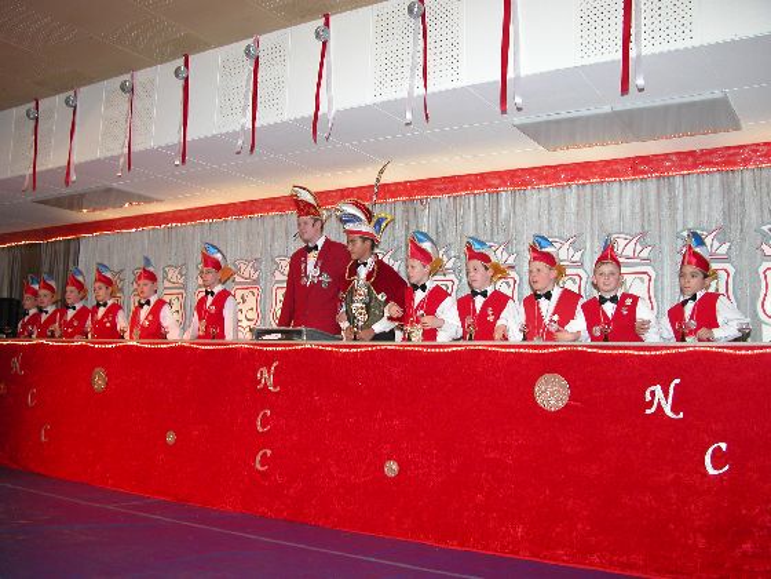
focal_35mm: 35
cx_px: 386
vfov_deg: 40.7
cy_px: 290
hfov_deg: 52.6
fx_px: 780
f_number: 2.8
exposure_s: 1/30
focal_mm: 8.9
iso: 100
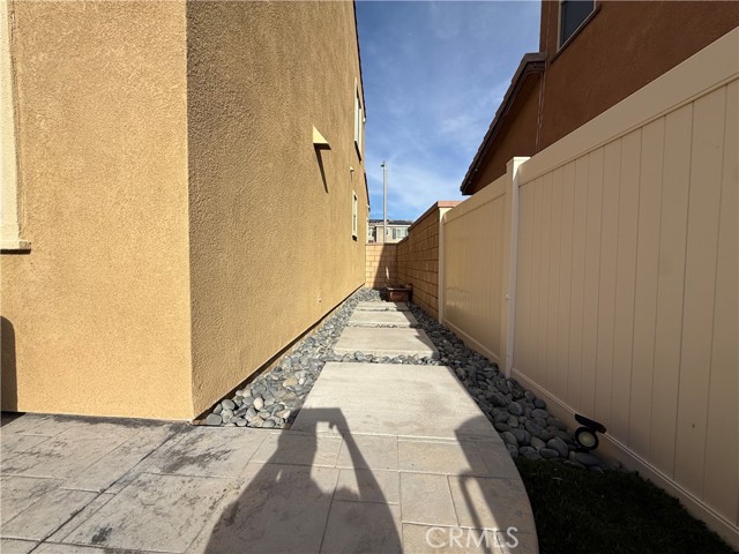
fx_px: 299
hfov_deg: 102.1
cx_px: 370
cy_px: 277
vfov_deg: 85.7
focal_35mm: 14
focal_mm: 2.22
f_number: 2.2
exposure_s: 1/2410
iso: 50
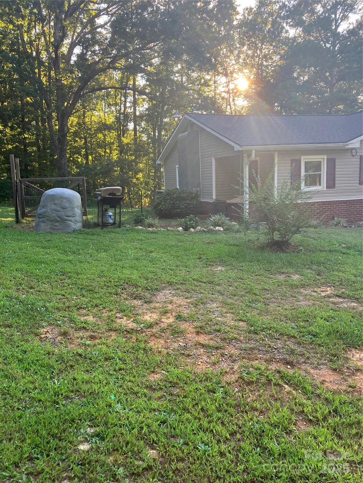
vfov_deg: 63.4
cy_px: 242
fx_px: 391
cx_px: 182
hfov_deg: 49.7
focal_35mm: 28
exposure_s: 1/150
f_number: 1.8
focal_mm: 3.99
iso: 40
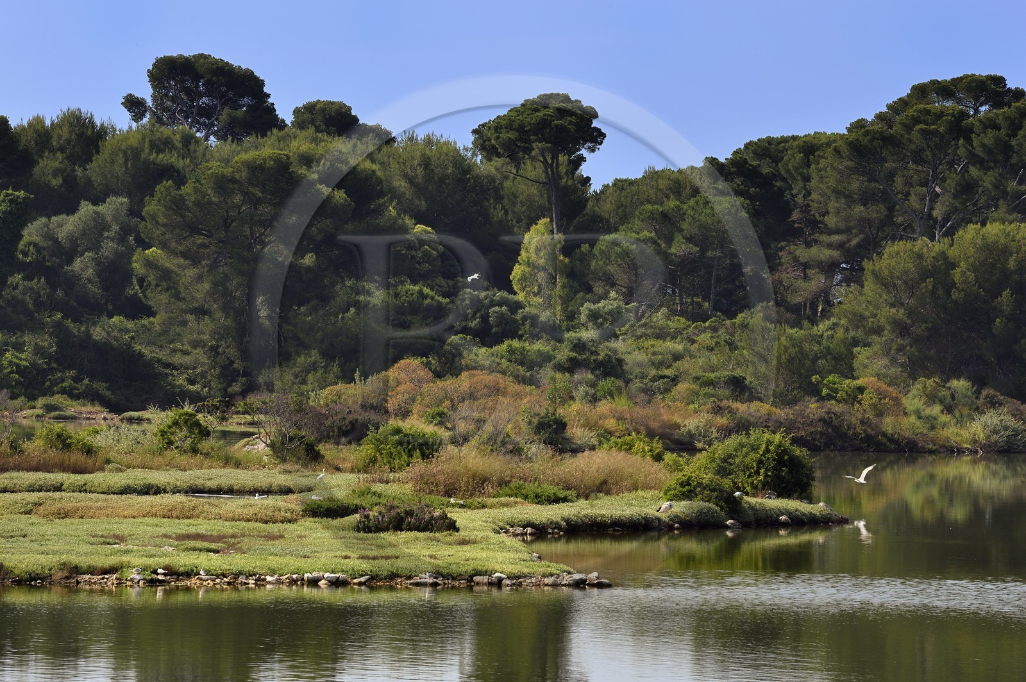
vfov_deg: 6.9
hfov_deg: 10.3
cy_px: 341
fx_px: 5695
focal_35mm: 200
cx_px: 513
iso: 200
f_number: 11
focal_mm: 200
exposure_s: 1/320
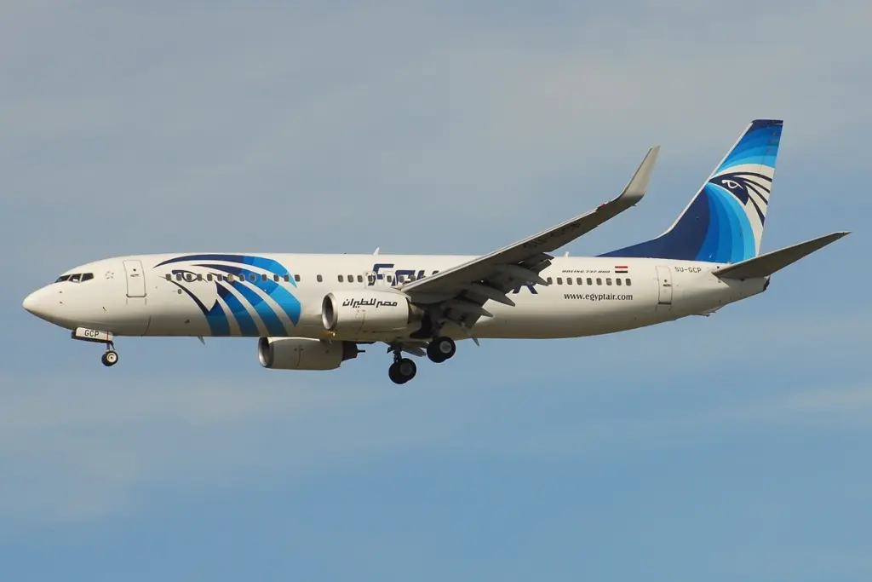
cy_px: 291
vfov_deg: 5.1
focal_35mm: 270
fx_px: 6540
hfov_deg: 7.6
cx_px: 436
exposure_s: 1/750
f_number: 8
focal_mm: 180
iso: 200
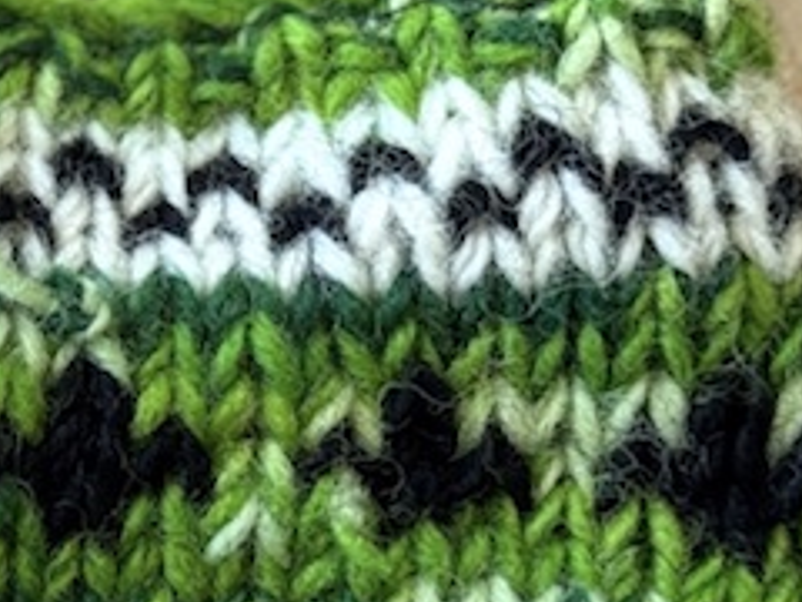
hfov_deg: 9.6
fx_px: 4611
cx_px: -525
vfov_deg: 7.5
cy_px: 289
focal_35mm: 199
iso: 64
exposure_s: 1/121
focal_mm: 6.76
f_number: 1.78
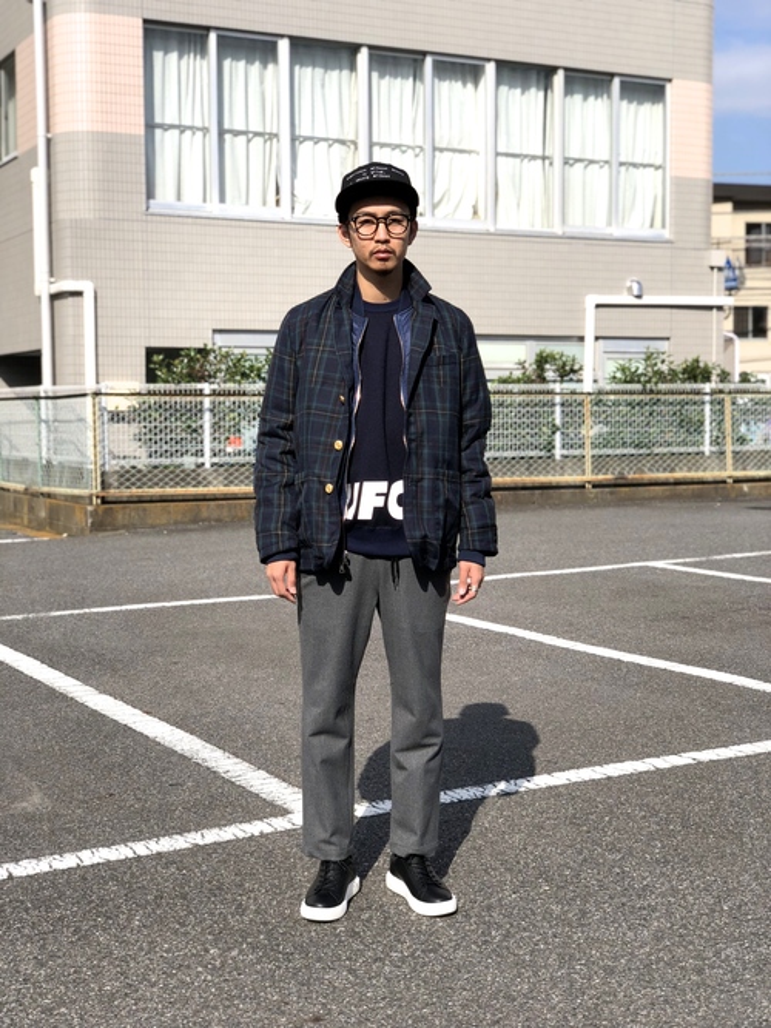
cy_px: 514
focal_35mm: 52
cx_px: 386
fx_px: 1545
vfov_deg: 36.8
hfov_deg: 28.0
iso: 16
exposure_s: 1/1171
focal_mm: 6
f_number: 2.4
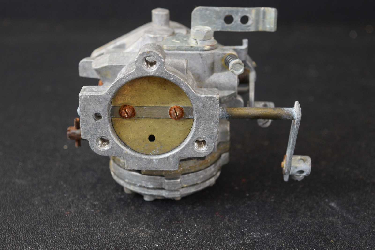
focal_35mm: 72
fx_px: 750
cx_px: 188
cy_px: 125
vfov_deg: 18.9
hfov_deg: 28.1
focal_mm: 48
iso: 800
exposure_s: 1/125
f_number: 5.6
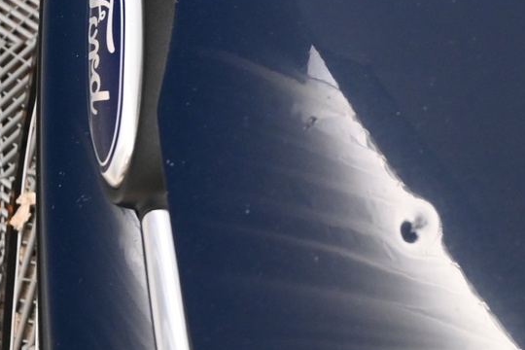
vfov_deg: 13.2
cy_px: 92
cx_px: 400
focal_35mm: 104
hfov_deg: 19.6
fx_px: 1509
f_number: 4.2
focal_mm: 23
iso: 1600
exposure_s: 1/40
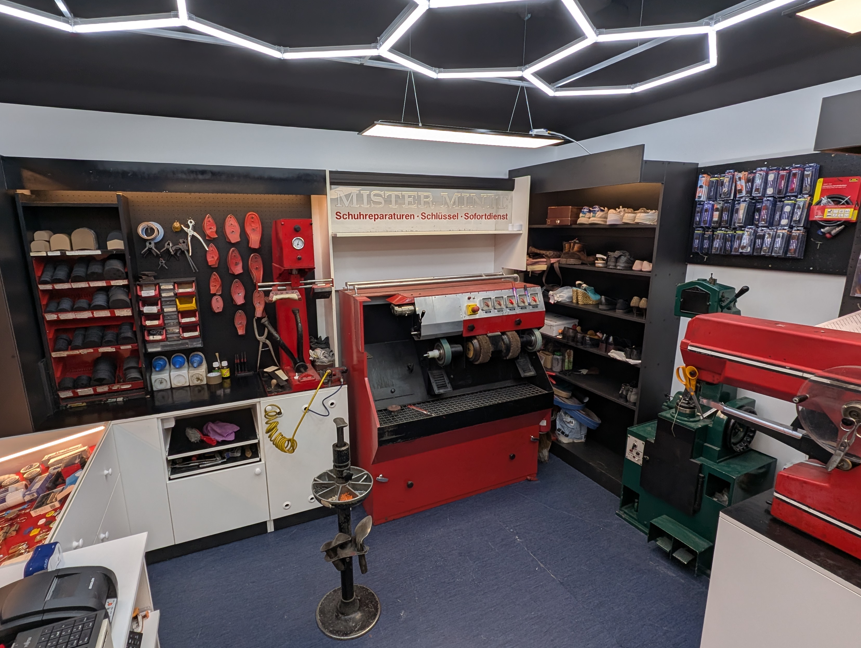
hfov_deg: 94.3
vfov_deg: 78.2
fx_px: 399
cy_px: 325
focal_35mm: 16
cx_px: 410
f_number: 2.2
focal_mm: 1.95
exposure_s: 1/101
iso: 48
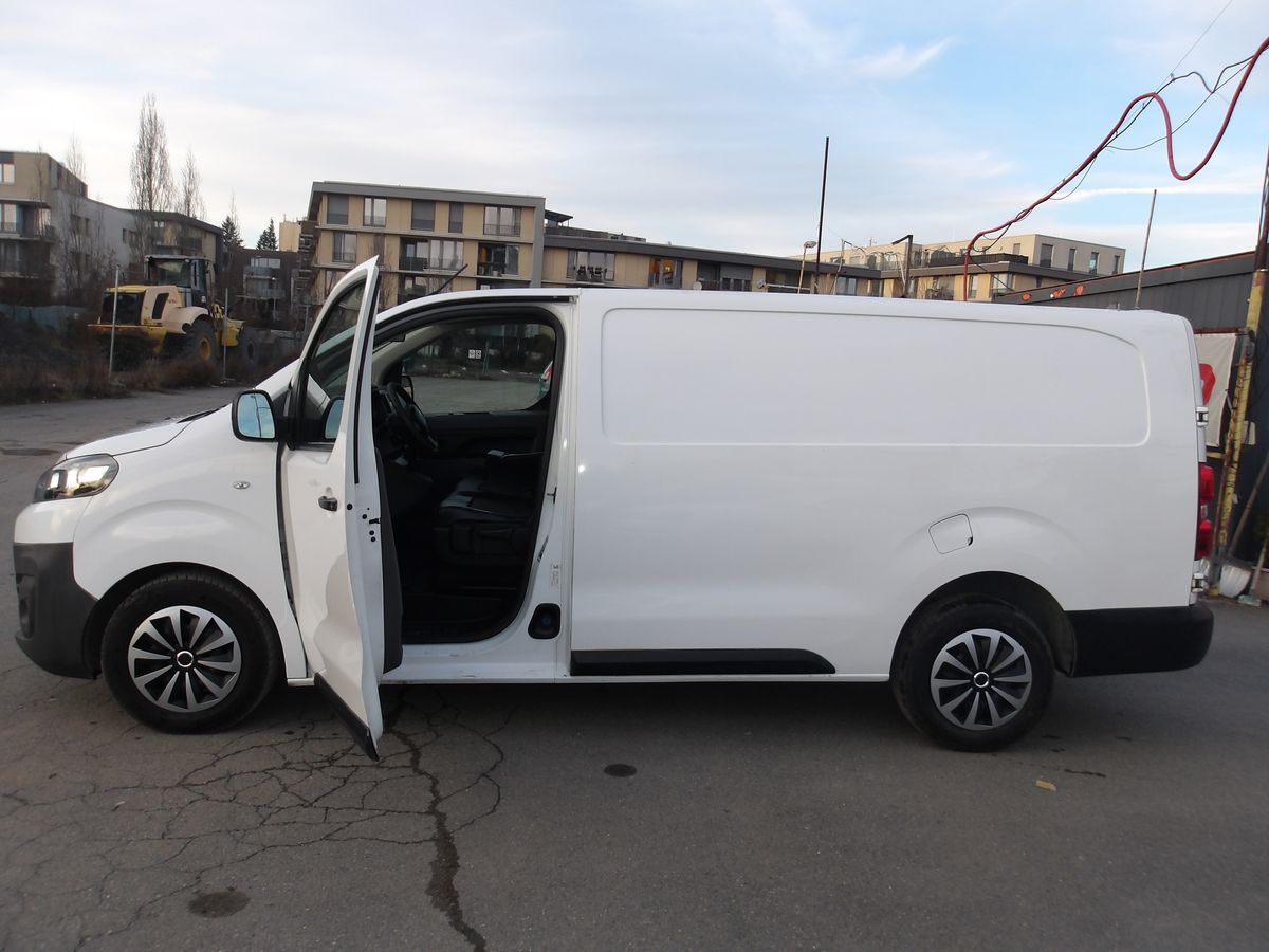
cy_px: 476
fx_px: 990
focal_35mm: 27
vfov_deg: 51.4
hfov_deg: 65.3
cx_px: 634
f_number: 3
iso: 100
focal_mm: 4.9
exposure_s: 1/226
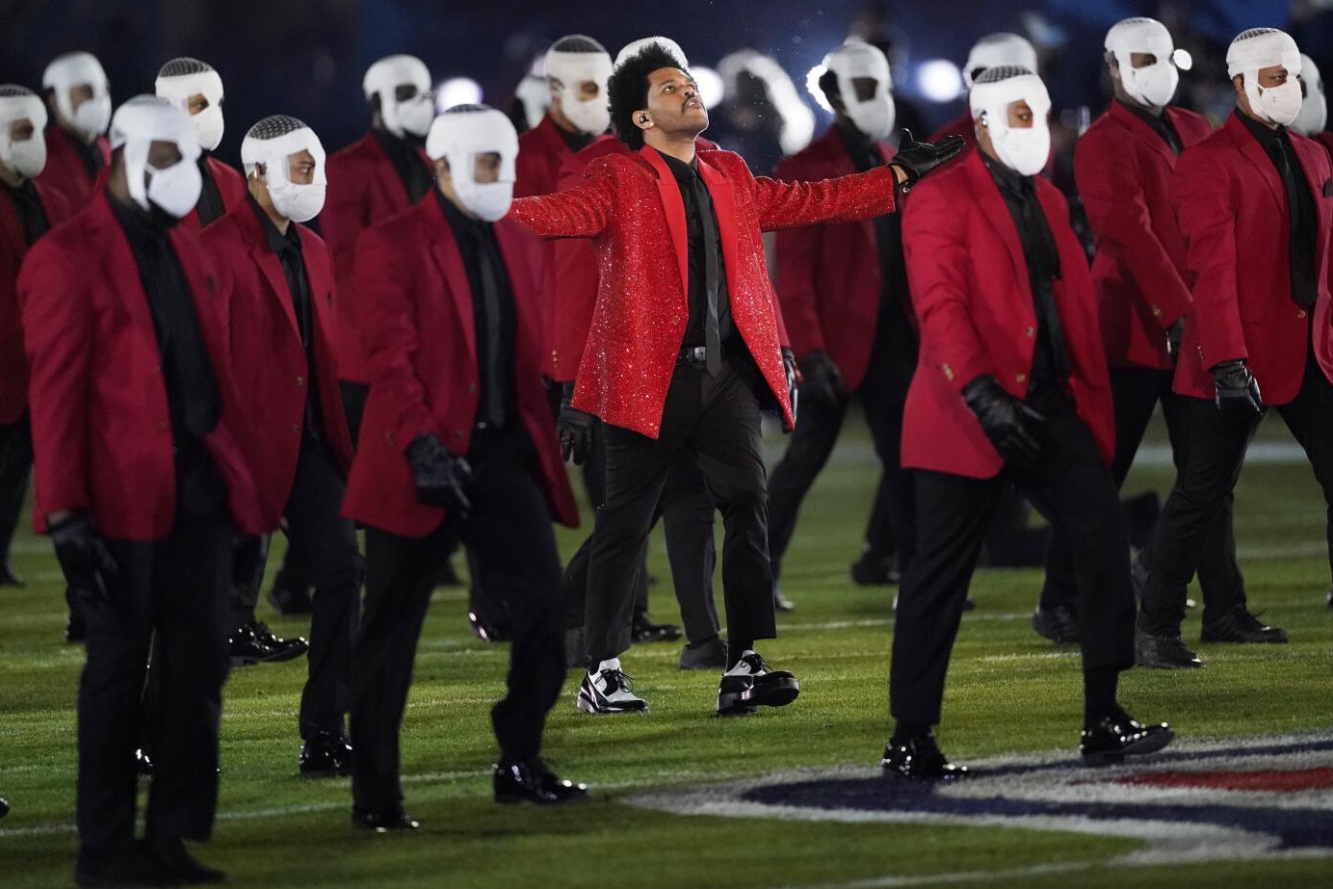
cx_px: 675
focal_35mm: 644
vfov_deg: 2.1
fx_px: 23847
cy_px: 423
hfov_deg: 3.2
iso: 6400
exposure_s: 1/800
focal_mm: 600
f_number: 4
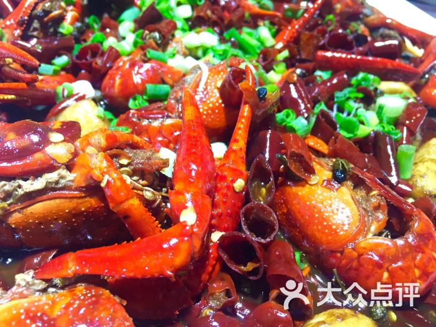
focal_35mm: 29
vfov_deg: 48.2
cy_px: 164
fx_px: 365
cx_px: 218
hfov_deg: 61.7
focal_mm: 4.15
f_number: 2.2
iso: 80
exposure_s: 1/30
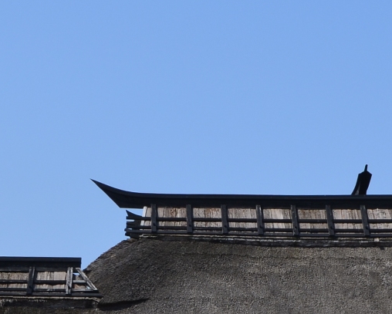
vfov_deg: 10.4
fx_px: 1718
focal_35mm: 148
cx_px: 247
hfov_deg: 13.0
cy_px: 319
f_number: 11
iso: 200
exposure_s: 1/350
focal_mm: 30
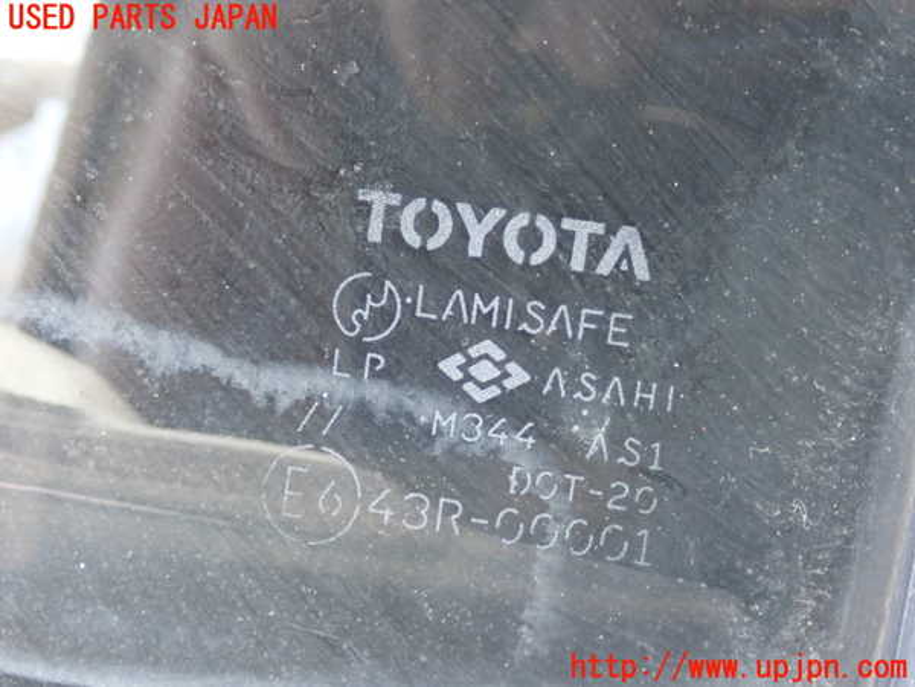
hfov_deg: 27.4
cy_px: 344
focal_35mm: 71
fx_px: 1877
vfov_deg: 20.7
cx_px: 458
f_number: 3.9
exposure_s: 1/60
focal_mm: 12.73
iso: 800
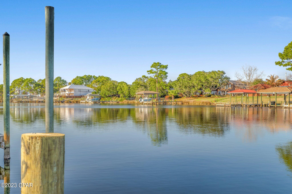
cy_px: 97
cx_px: 146
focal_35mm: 36
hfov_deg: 53.1
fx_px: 292
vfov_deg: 36.9
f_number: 9
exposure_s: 1/50
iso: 100
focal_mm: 24
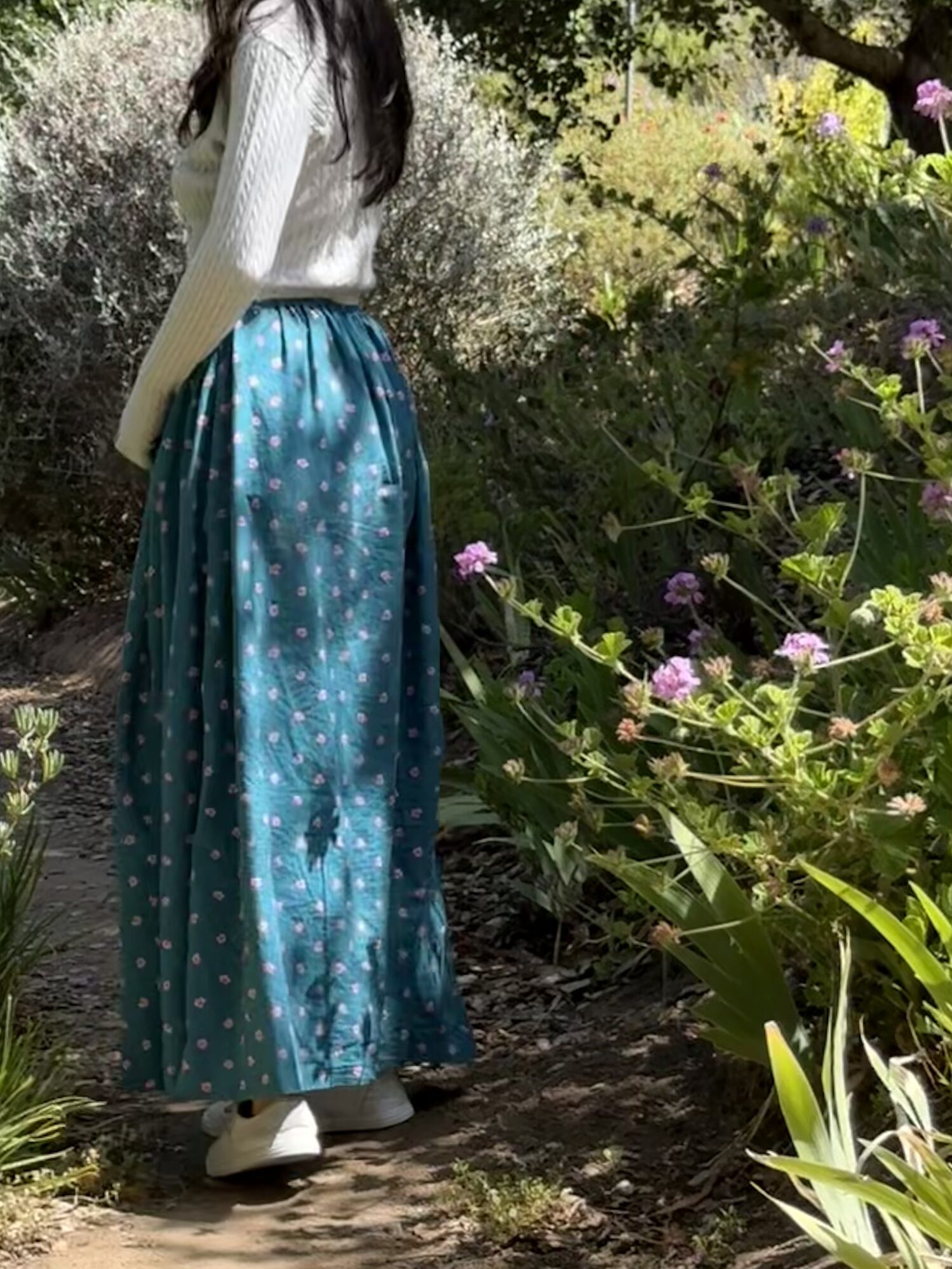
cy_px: 634
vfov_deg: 39.7
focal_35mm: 48
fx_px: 1760
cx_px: 476
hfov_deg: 30.3
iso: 80
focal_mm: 6.76
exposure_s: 1/1678
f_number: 1.78
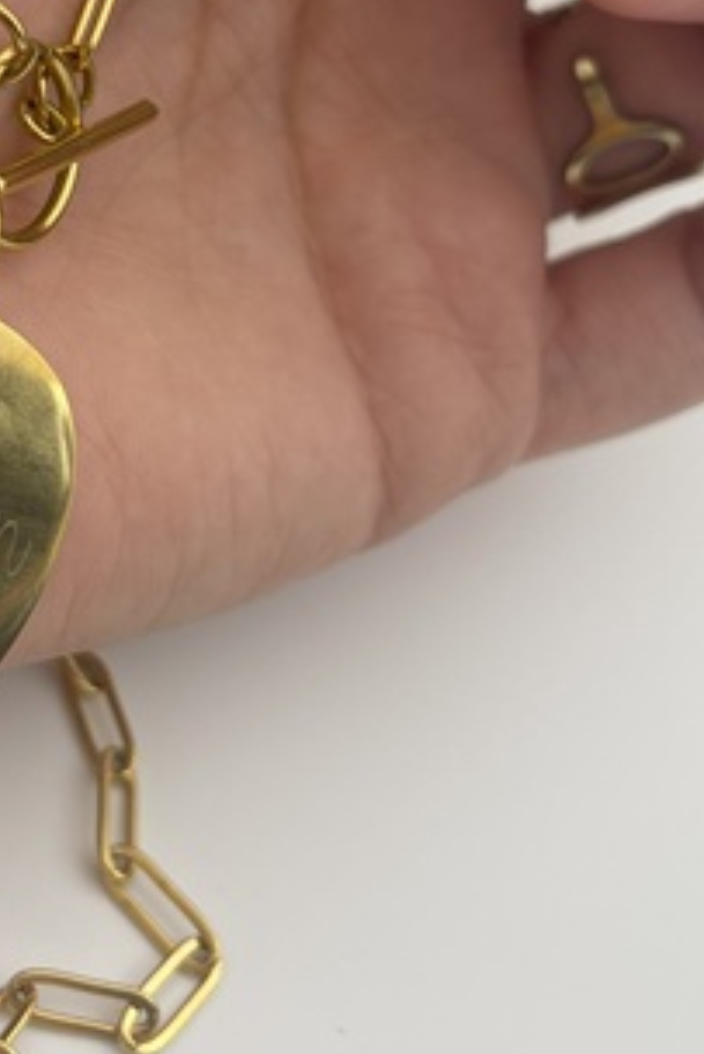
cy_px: 270
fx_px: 1670
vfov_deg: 34.3
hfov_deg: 22.9
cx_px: 17
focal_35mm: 57
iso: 32
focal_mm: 5.1
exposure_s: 1/127
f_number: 1.6
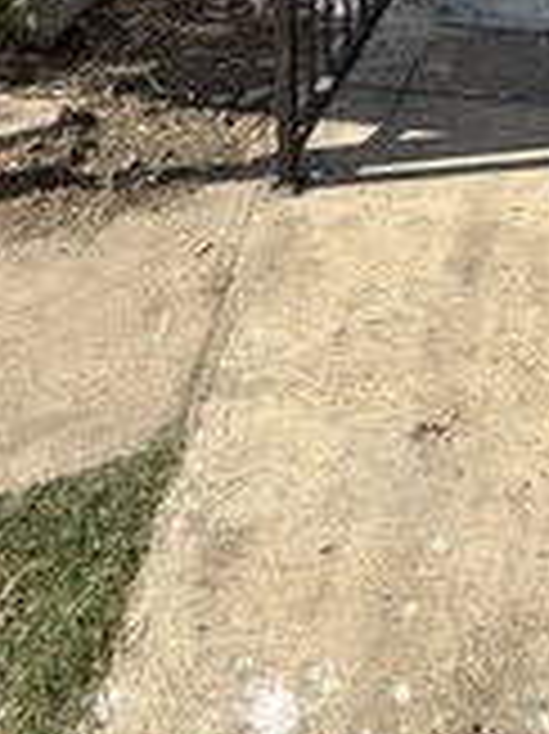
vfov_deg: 22.2
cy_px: -567
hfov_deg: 25.0
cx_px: 572
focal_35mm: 55
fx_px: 1165
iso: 50
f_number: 2.2
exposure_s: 1/876
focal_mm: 2.22
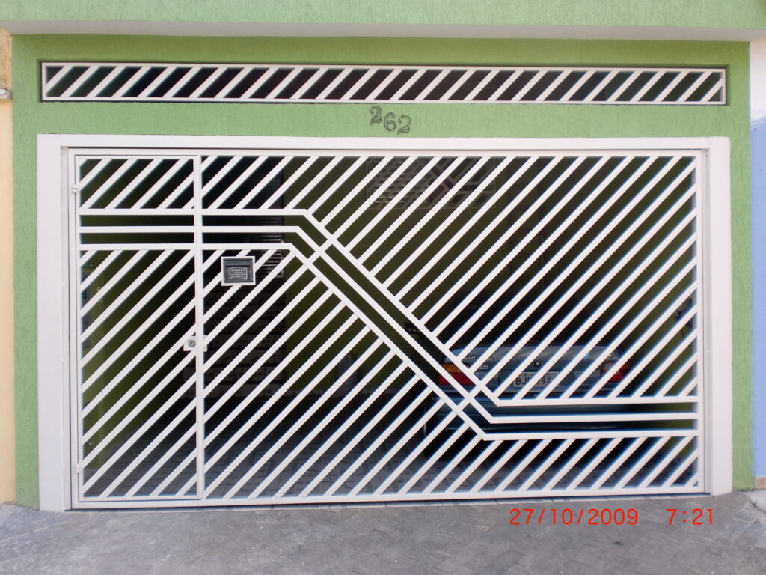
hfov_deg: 52.6
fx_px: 774
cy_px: 288
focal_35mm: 35
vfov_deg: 40.7
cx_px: 383
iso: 64
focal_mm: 6.3
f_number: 3.1
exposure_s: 1/200
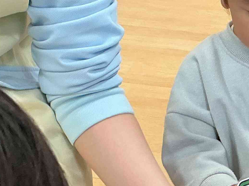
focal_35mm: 112
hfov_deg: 17.3
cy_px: 89
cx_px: 230
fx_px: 806
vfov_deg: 13.2
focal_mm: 3
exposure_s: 1/60
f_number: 1.8
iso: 80
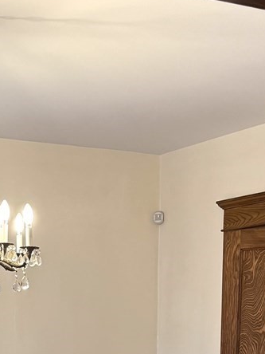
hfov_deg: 17.7
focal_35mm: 83
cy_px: 449
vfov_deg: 21.5
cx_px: 60
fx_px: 847
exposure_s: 1/120
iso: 200
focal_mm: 6.76
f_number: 1.78
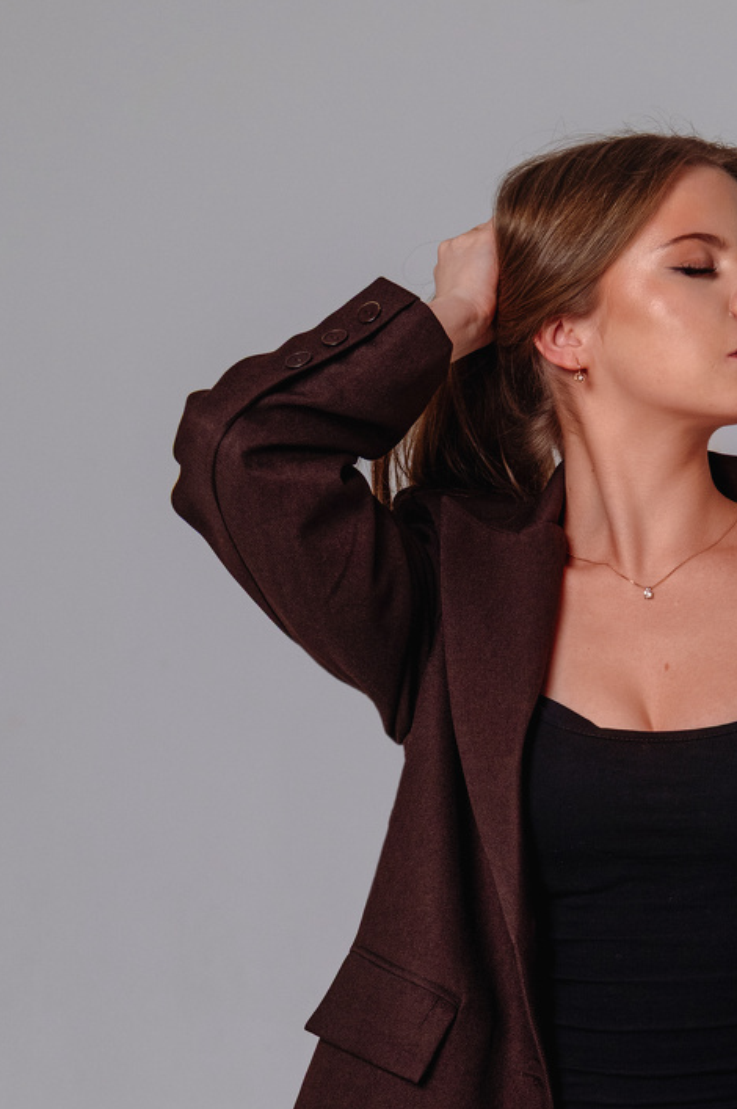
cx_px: 581
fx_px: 3046
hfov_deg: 13.7
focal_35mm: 99
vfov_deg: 20.5
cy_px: 842
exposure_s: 1/250
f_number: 4
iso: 200
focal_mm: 50
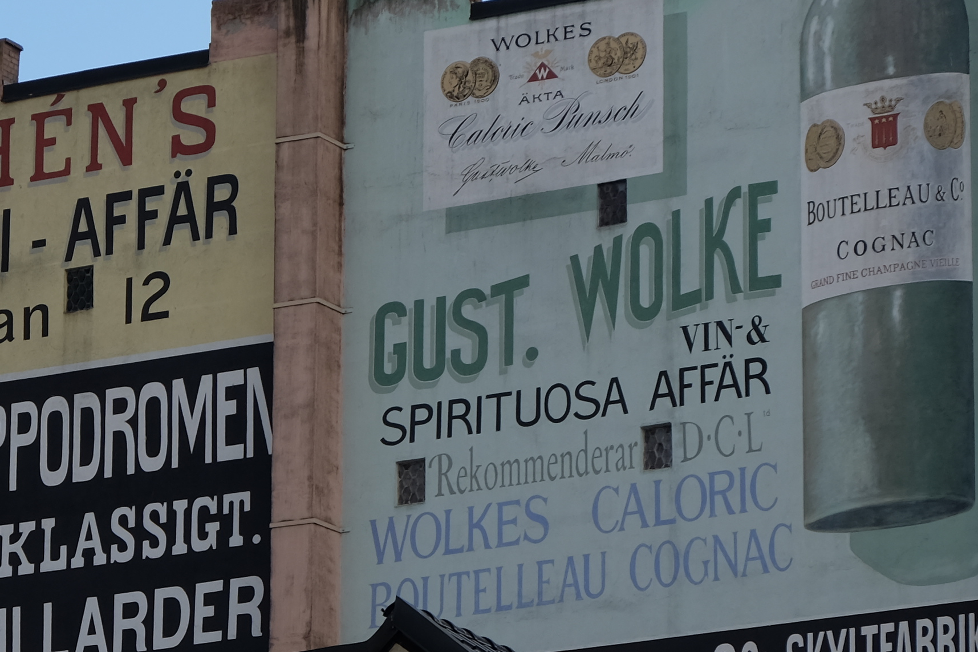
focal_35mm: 237
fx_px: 6437
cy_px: 379
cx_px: 407
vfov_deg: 5.8
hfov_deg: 8.7
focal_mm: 55
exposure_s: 1/350
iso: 200
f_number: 8
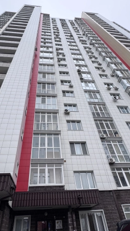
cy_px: 112
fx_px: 129
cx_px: 56
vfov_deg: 83.8
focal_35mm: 21
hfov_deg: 53.4
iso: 40
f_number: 2.2
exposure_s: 1/99
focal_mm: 2.22
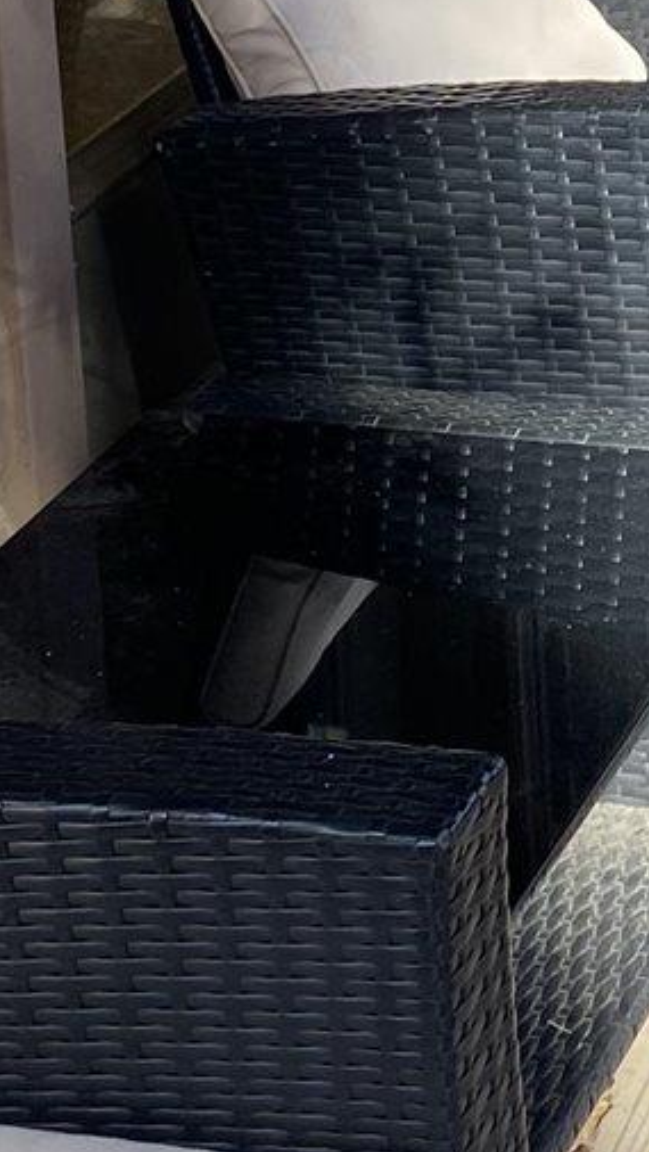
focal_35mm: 129
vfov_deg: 16.2
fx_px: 3943
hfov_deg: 9.3
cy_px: -68
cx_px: 833
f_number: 1.8
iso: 32
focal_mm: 4.25
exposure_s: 1/171
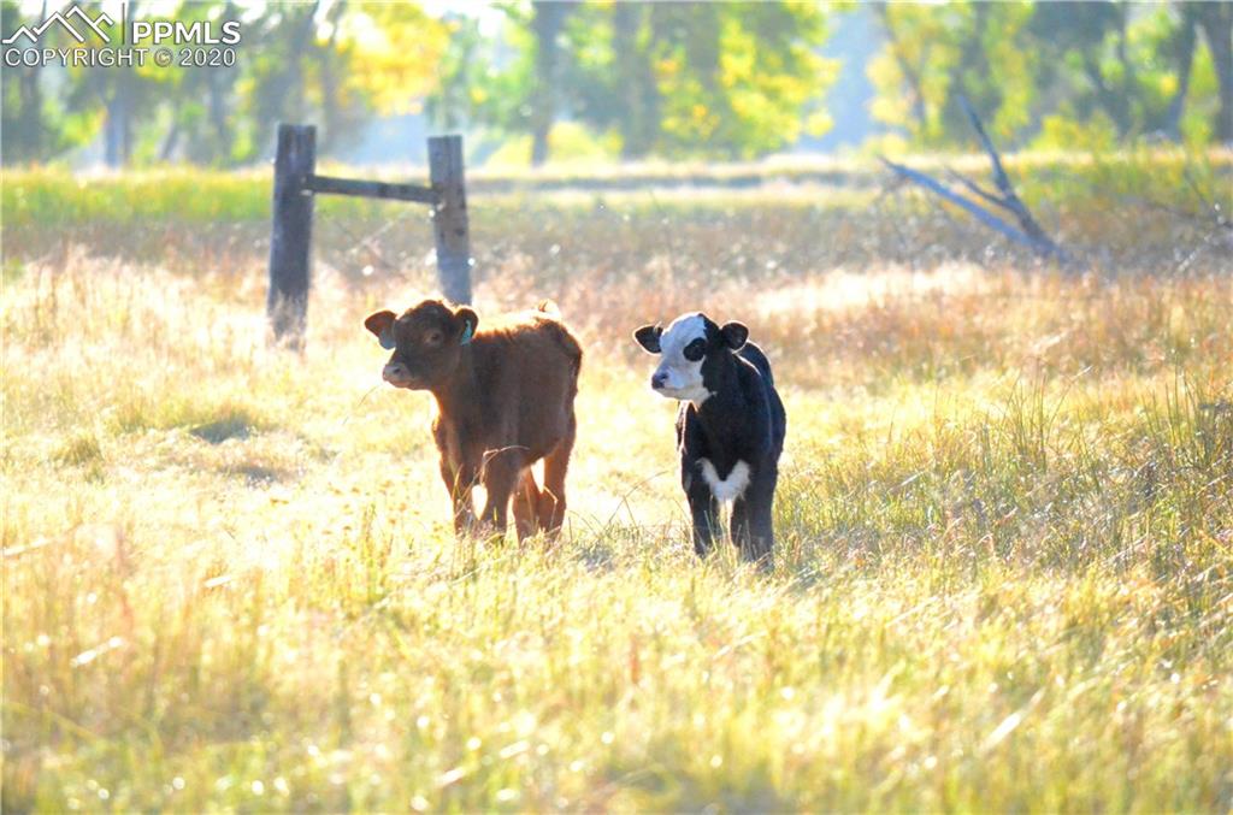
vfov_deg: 3.0
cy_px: 408
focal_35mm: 450
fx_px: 15372
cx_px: 616
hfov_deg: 4.6
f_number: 6.3
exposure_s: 1/8000
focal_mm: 300
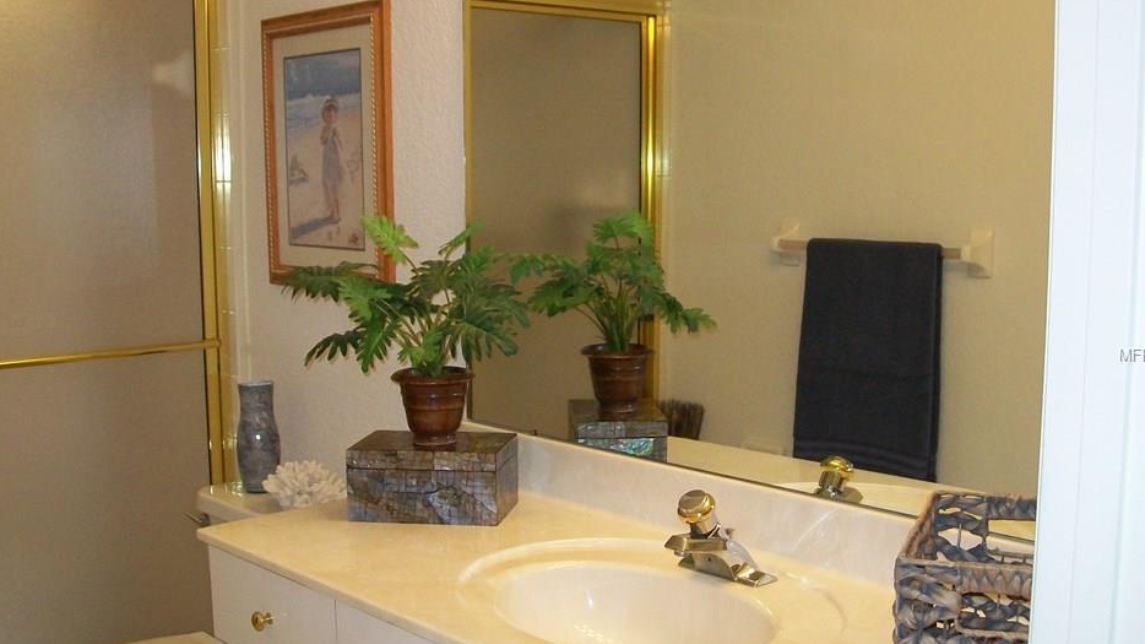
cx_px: 564
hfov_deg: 47.4
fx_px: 1305
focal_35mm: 43
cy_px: 355
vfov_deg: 27.7
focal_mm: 6
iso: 160
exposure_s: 1/60
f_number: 2.7
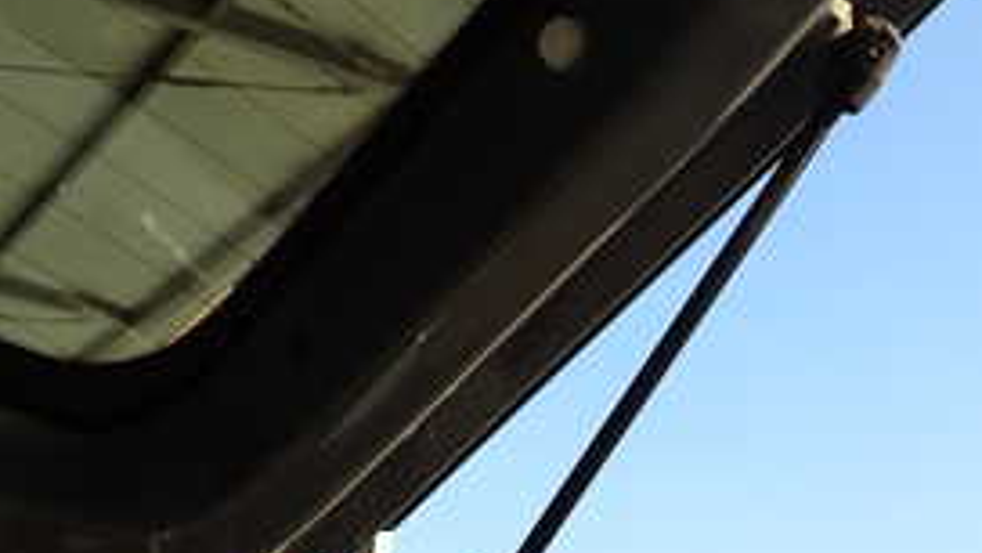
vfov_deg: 19.8
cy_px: 466
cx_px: 386
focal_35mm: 60
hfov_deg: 34.8
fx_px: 1562
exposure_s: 1/640
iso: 100
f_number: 2.8
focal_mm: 4.5
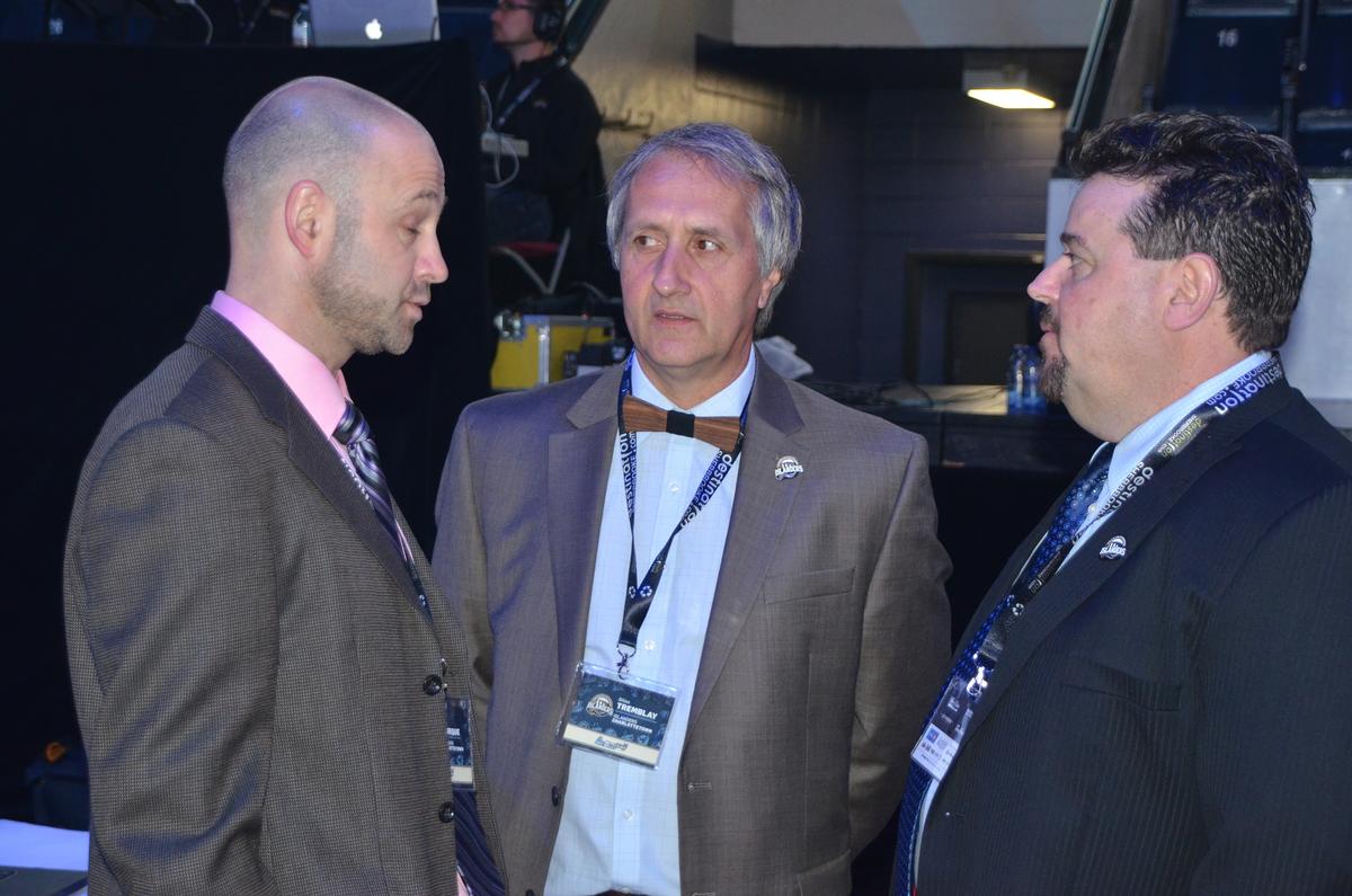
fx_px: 2923
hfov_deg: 26.0
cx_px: 676
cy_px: 448
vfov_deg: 17.4
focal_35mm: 78
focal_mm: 52
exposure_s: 1/60
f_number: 5.6
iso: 1250
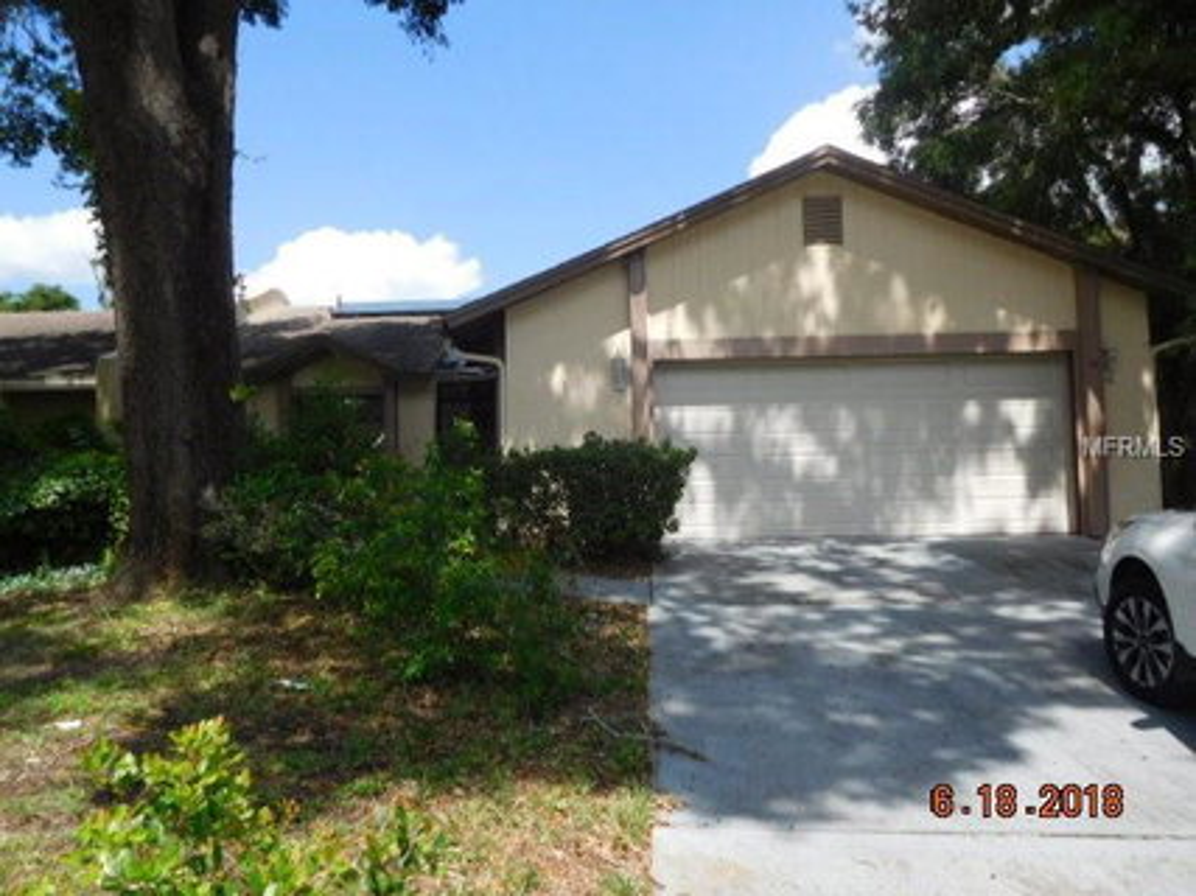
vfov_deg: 54.9
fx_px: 864
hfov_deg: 69.4
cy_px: 448
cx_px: 598
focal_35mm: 25
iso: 125
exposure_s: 1/1000
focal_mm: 4.5
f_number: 3.4
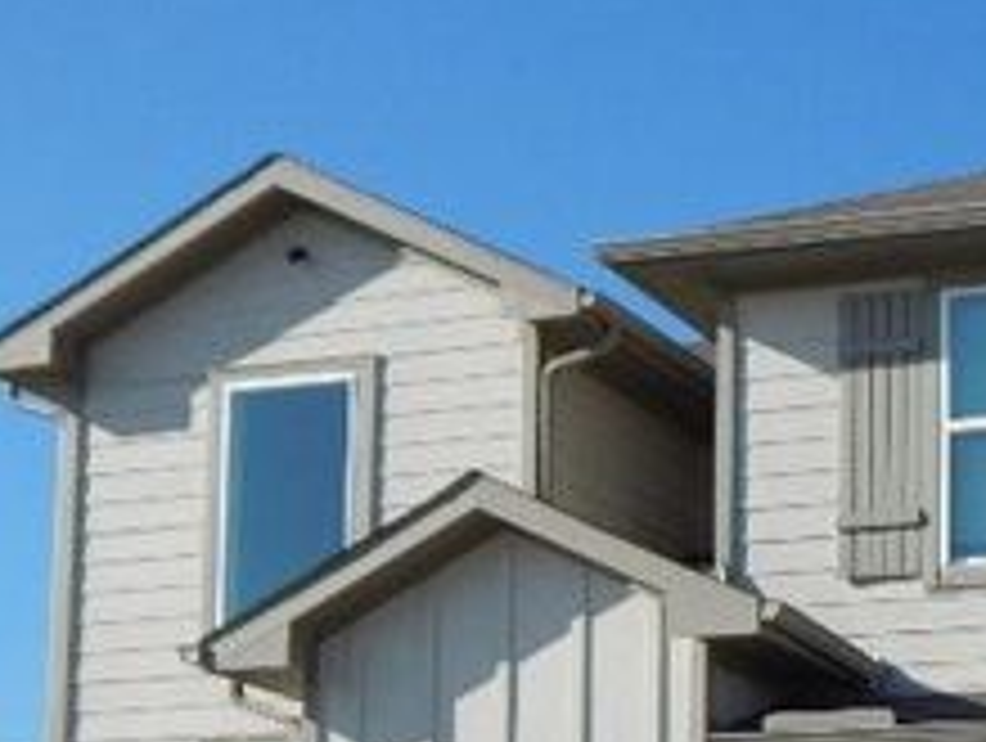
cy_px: 821
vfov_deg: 14.8
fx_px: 2796
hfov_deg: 19.3
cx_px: 1049
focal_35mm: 98
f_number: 7.1
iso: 125
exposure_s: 1/400
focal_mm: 7.7
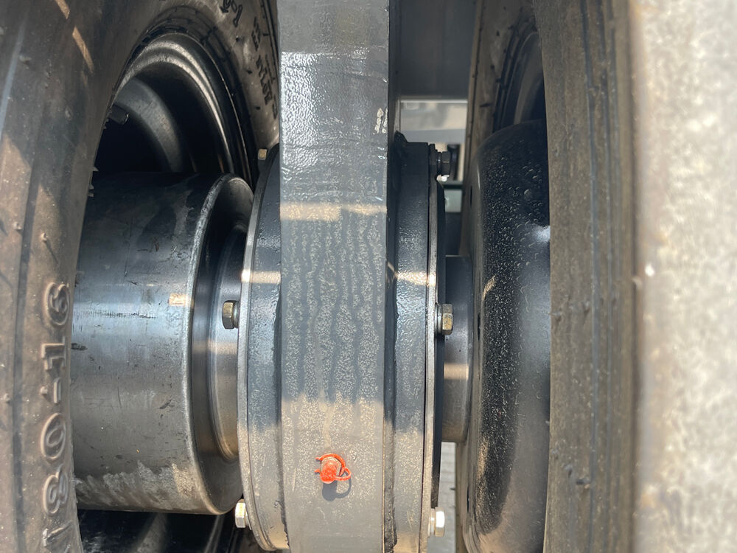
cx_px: 368
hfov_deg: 67.3
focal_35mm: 26
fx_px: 554
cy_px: 276
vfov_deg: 53.1
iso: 32
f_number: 1.6
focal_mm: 5.1
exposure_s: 1/155
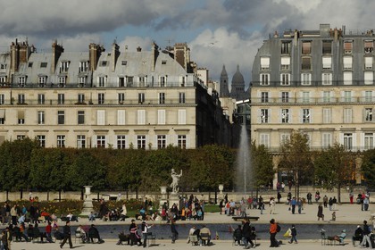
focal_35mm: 165
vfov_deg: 8.3
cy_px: 125
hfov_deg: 12.5
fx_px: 1719
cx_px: 188
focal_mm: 110
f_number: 14
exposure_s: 1/200
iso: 100
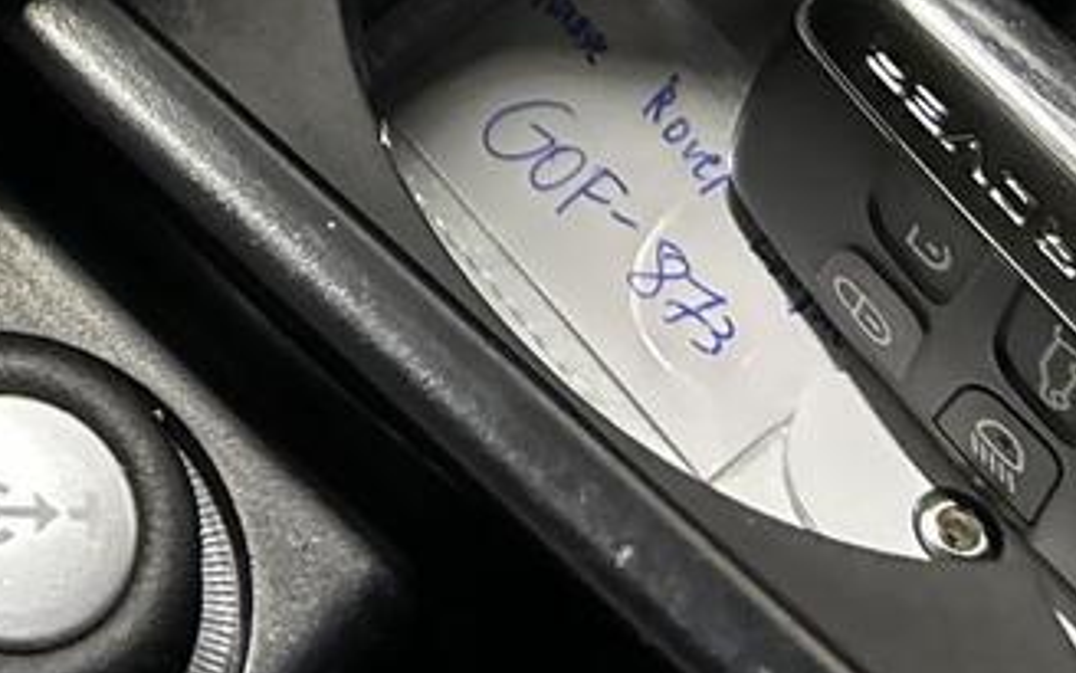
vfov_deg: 9.4
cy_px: -1044
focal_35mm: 121
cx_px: -548
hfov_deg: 15.8
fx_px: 3548
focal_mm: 5.7
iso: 320
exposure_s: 1/50
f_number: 1.5
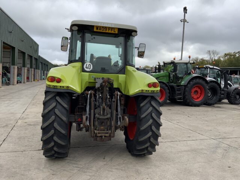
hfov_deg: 61.7
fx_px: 201
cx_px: 120
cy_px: 90
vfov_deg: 48.2
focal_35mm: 29
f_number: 1.8
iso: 16
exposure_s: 1/728
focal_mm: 3
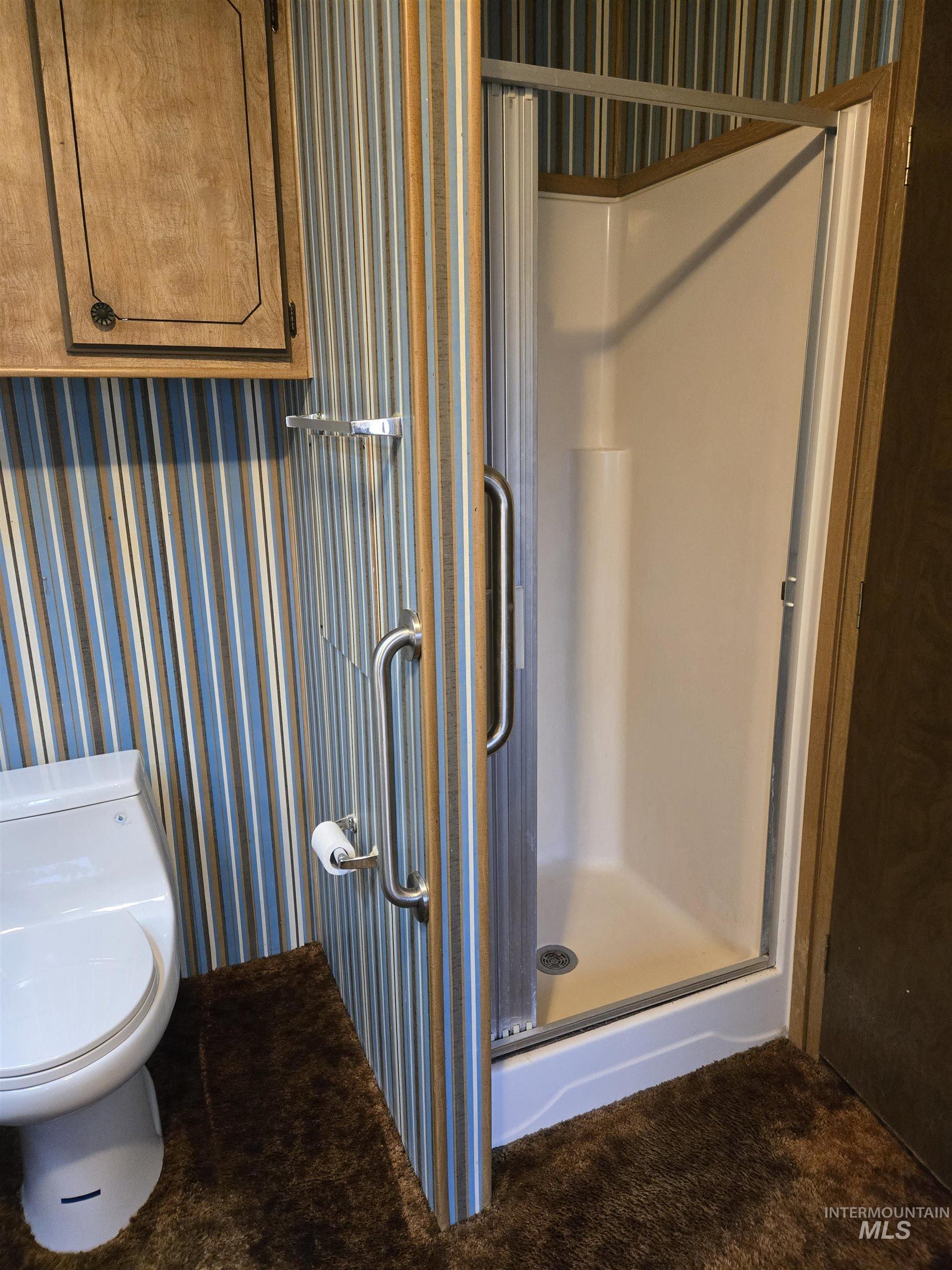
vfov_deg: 73.9
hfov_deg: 58.9
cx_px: 476
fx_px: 843
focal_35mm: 23
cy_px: 635
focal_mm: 5.4
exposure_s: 1/120
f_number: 1.8
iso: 800
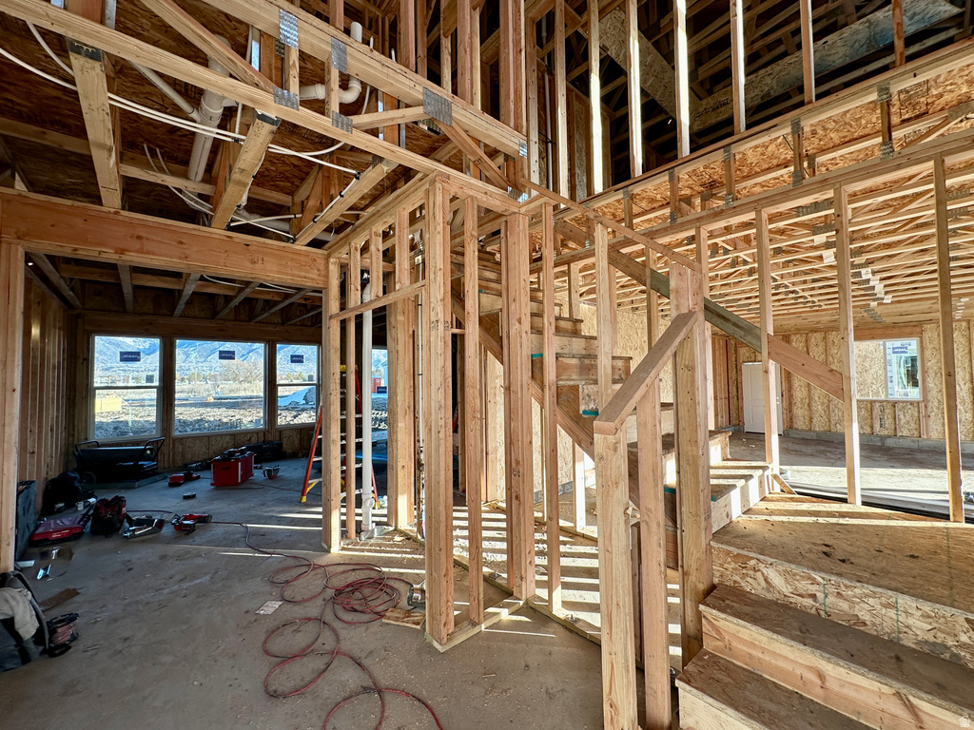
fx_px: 394
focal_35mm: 14
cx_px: 487
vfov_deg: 85.7
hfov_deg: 102.1
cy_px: 365
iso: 40
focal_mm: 2.22
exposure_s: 1/122
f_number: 2.2
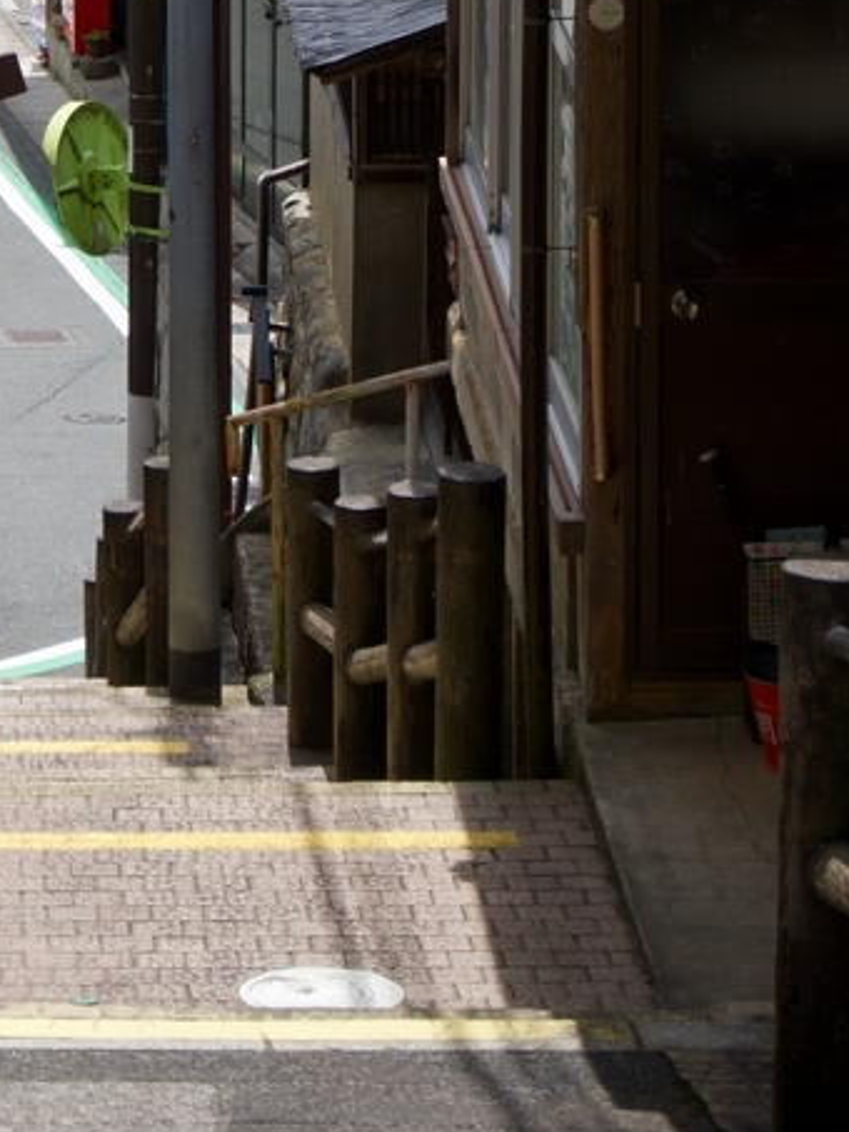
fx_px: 6243
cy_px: -155
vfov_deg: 10.2
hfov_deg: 7.7
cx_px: -67
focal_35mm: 191
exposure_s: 1/500
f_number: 8
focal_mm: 50
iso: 160
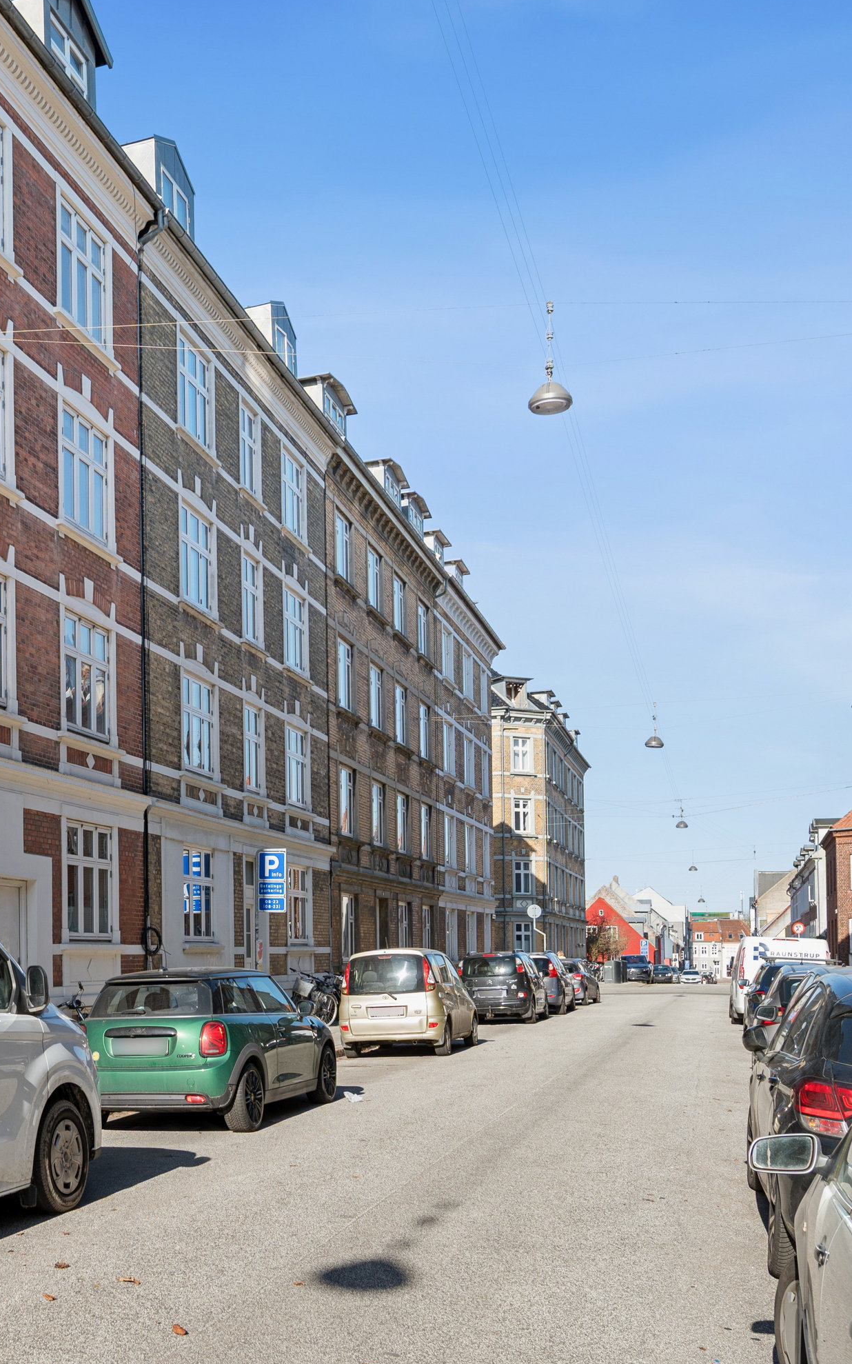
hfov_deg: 35.2
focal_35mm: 34
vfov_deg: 56.7
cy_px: 680
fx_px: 1263
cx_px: 89
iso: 200
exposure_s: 1/500
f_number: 6.3
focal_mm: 22
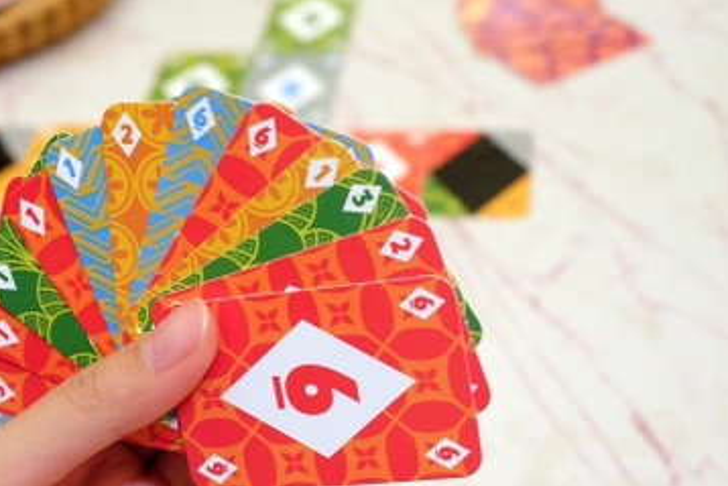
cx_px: 252
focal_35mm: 71
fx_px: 1436
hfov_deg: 28.3
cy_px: 307
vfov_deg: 19.2
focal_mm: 35
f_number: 5.6
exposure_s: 1/34
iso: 2000
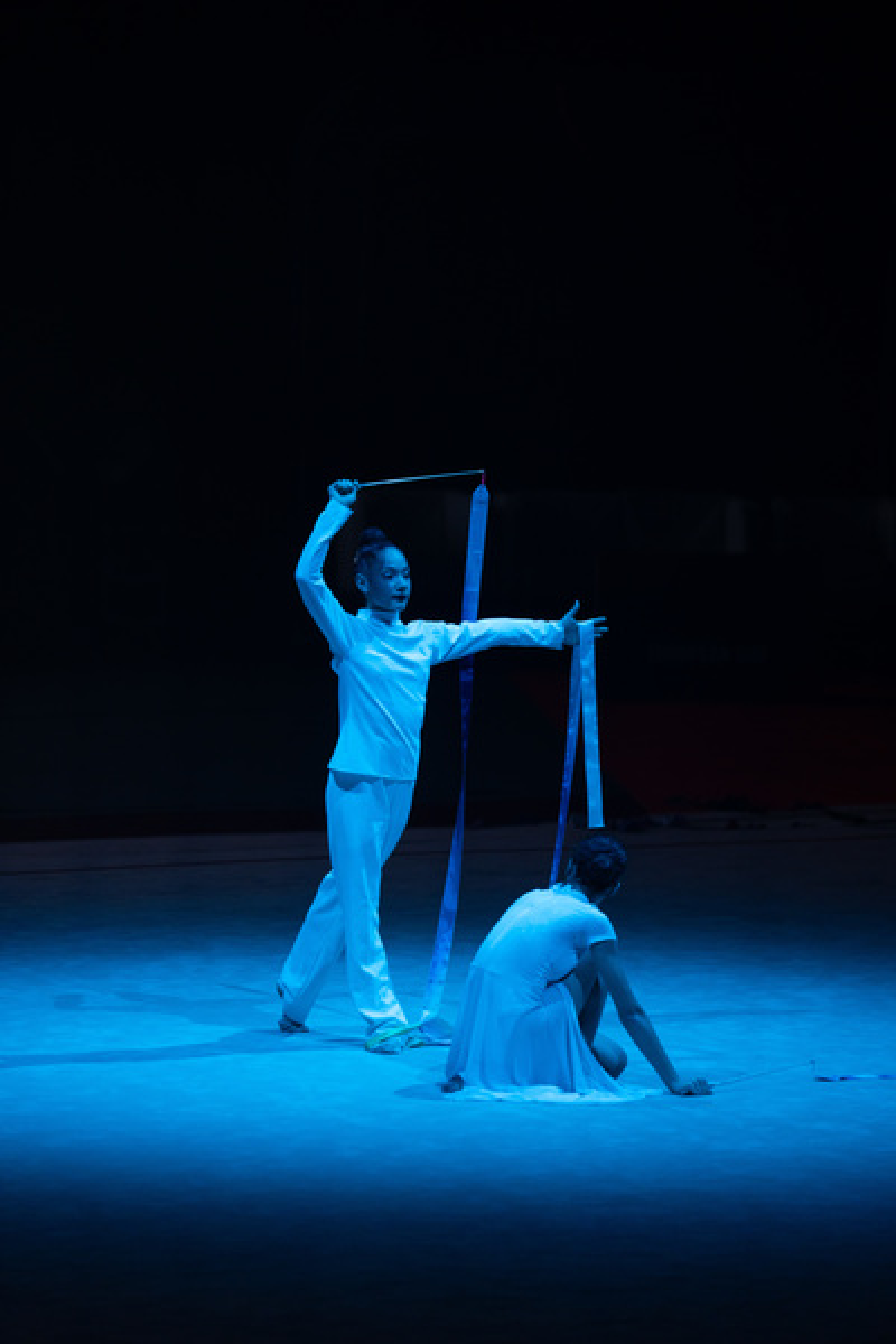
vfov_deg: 10.3
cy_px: 672
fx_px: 7466
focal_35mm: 200
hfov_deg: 6.9
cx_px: 448
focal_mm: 200
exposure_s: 1/640
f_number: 2.8
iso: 2000
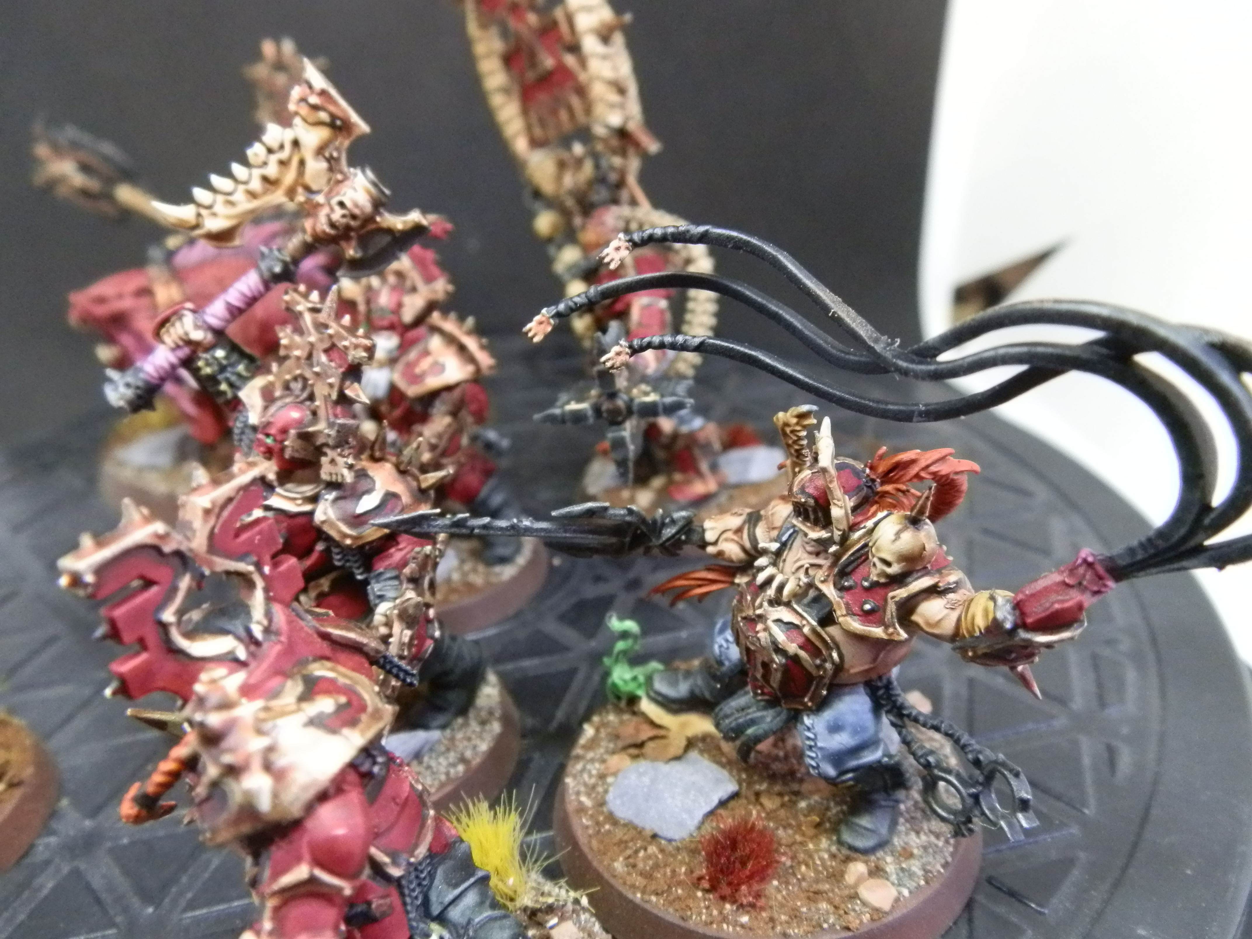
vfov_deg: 49.7
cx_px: 626
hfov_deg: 63.4
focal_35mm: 28
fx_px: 1013
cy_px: 470
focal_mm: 5
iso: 400
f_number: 3.1
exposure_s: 1/50
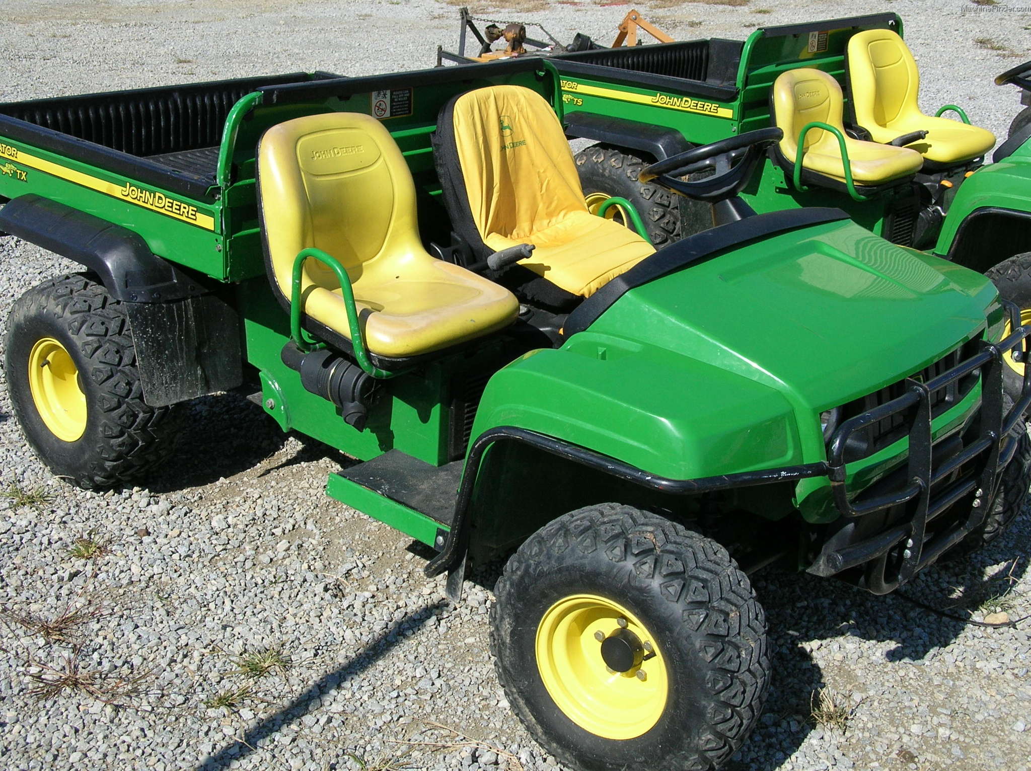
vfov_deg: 30.8
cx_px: 516
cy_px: 386
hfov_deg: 40.5
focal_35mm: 47
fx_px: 1399
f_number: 4.1
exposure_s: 1/588
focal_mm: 7.8
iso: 50
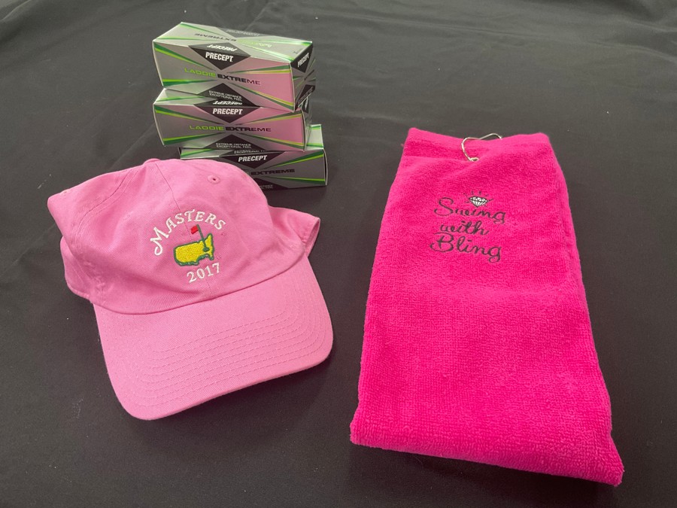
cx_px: 338
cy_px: 254
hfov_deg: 61.7
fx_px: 567
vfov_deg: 48.2
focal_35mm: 29
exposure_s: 1/60
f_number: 1.8
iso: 125
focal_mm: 3
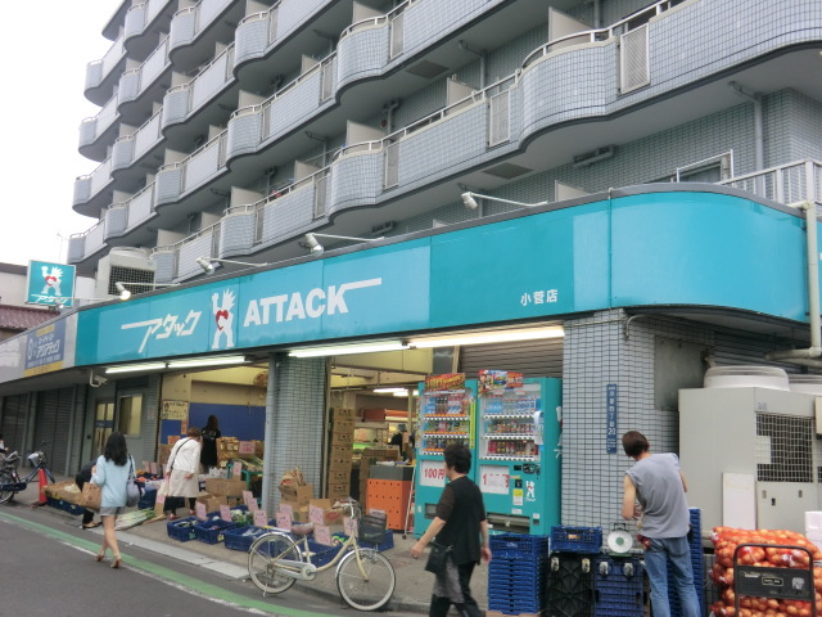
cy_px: 308
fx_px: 807
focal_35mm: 34
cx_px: 411
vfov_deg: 41.8
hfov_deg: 54.0
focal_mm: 6.1
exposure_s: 1/60
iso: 80
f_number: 3.6
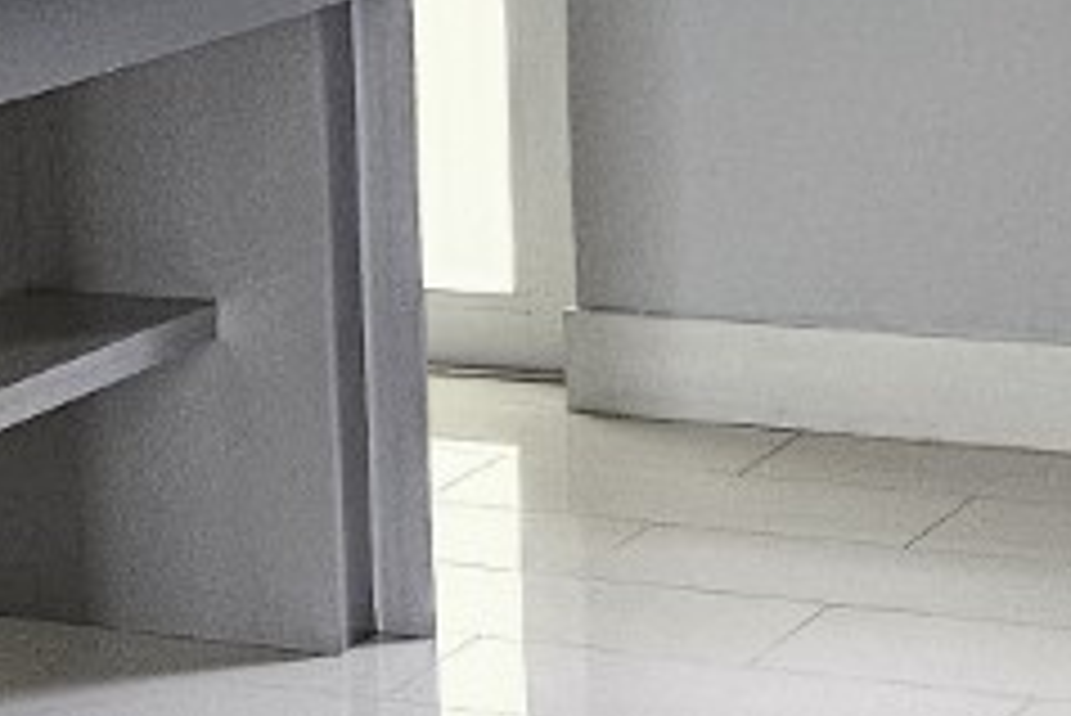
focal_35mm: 151
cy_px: -207
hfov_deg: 12.7
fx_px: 4495
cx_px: -652
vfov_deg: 9.0
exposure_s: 1/40
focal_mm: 5
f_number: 1.8
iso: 640
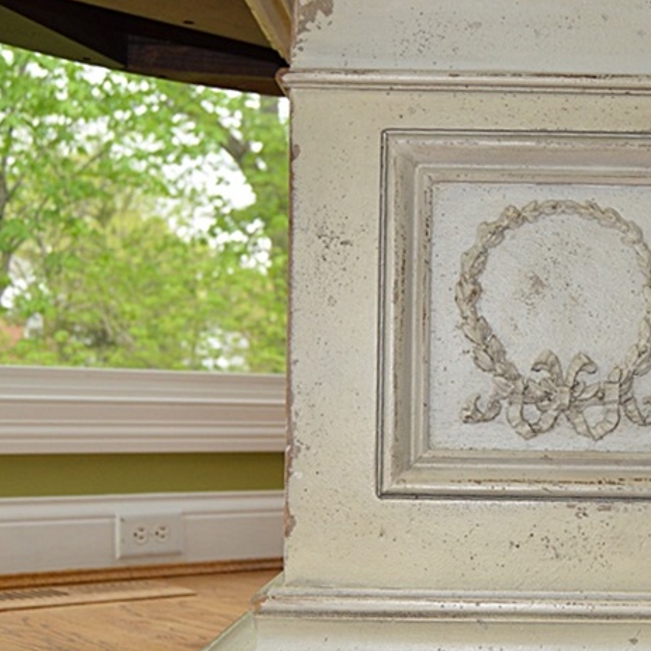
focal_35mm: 55
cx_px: 492
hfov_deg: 30.5
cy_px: 434
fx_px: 1170
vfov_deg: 30.9
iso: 400
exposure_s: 1/100
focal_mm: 20
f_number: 4
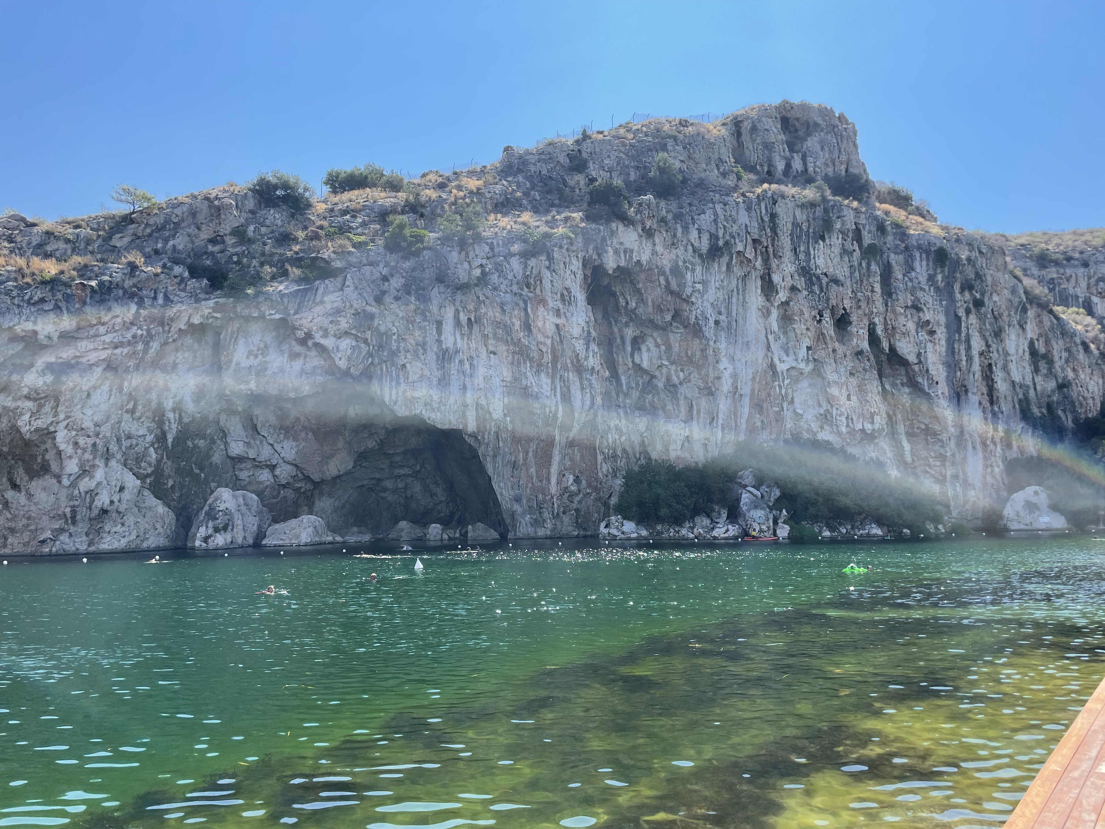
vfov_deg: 53.1
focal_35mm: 26
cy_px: 414
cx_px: 552
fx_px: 830
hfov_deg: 67.3
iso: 32
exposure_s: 1/1795
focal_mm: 4.2
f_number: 1.6
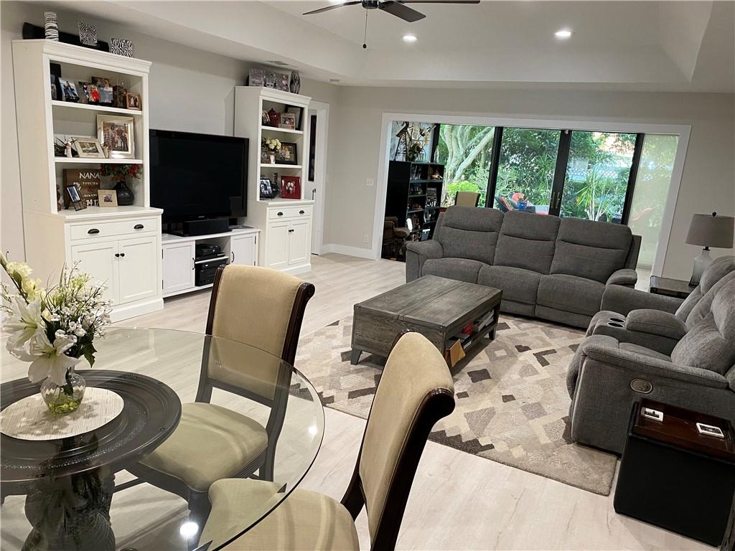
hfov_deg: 67.3
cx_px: 368
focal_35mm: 26
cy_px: 276
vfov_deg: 53.1
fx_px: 552
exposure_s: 1/60
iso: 200
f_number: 1.8
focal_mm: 4.25
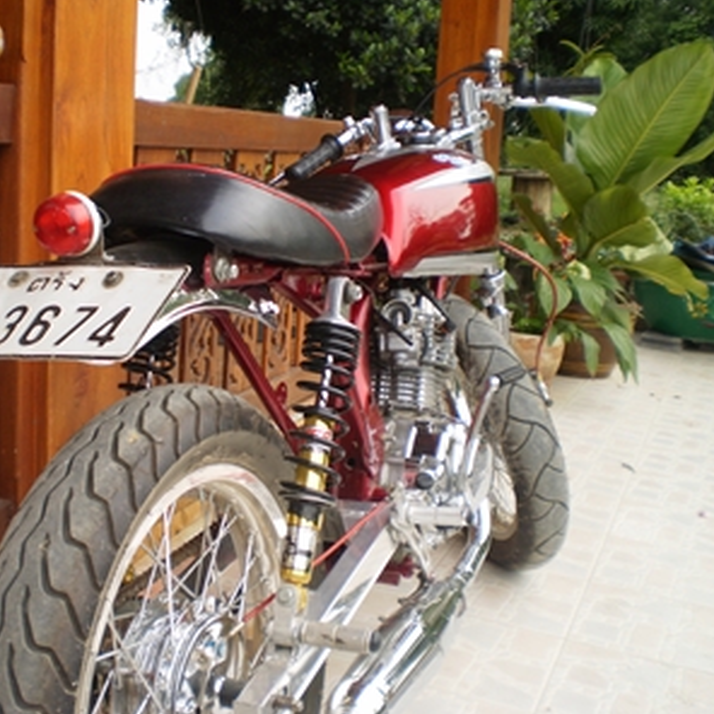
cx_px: 258
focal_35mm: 43
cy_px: 357
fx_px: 1003
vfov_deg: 39.2
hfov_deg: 38.9
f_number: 3.1
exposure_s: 1/125
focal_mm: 6.3
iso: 64
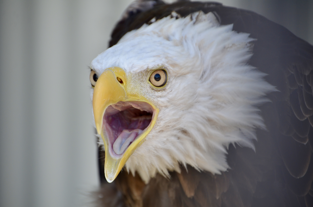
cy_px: 104
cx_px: 156
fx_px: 3904
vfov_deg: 3.0
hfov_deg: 4.6
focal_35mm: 450
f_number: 6.3
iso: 400
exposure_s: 1/200
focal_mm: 300
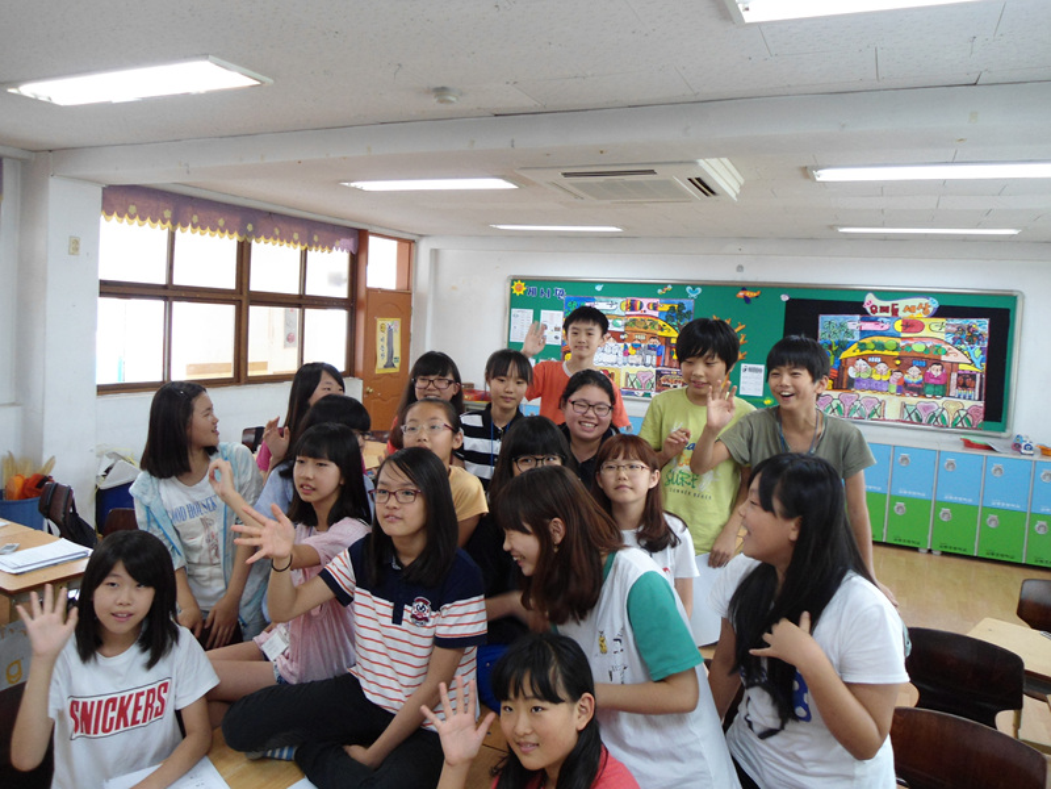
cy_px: 394
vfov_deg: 53.1
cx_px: 526
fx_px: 789
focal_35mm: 26
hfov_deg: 67.3
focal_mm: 4.7
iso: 200
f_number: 2.8
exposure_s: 1/30
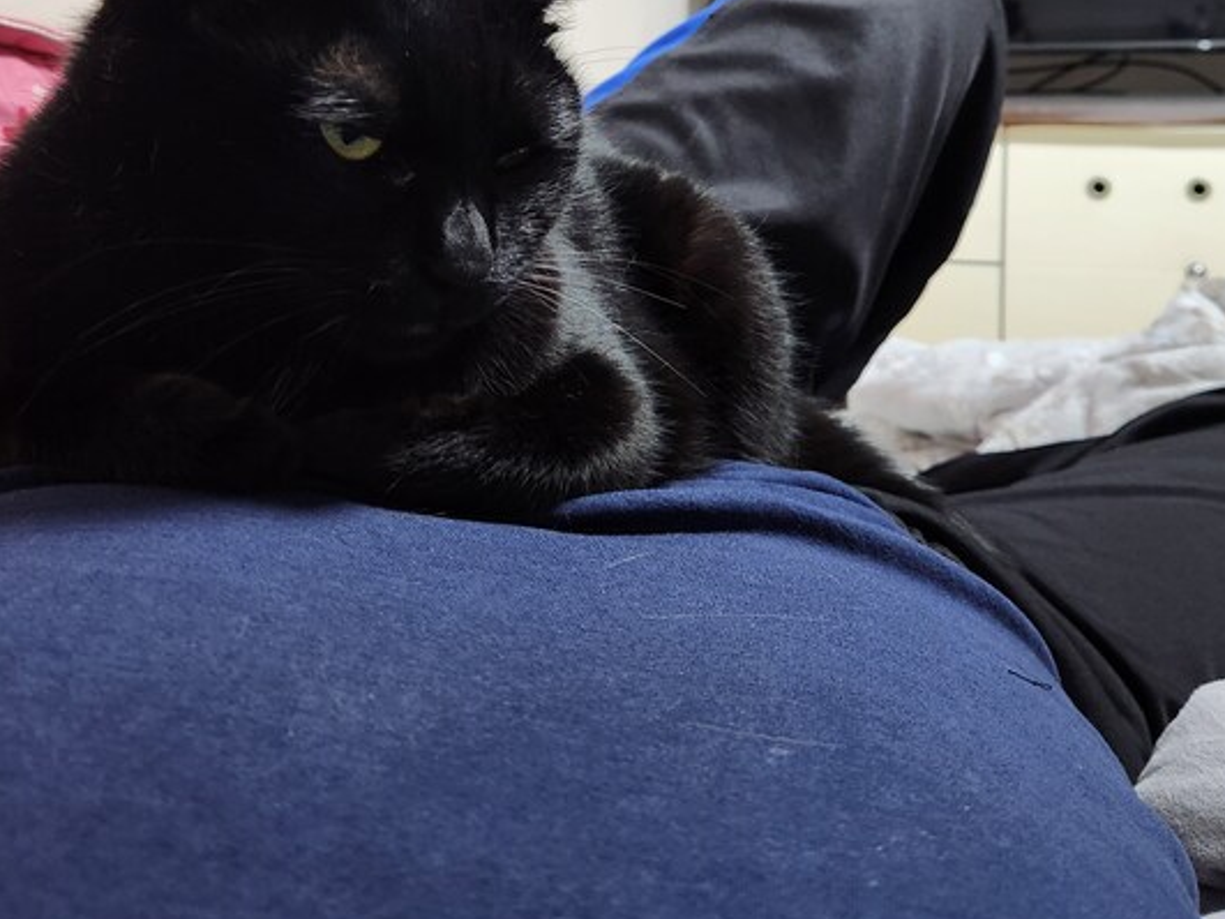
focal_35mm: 39
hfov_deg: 47.8
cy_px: 179
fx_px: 1380
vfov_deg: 35.6
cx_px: 554
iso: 500
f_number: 1.8
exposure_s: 1/120
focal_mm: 5.4
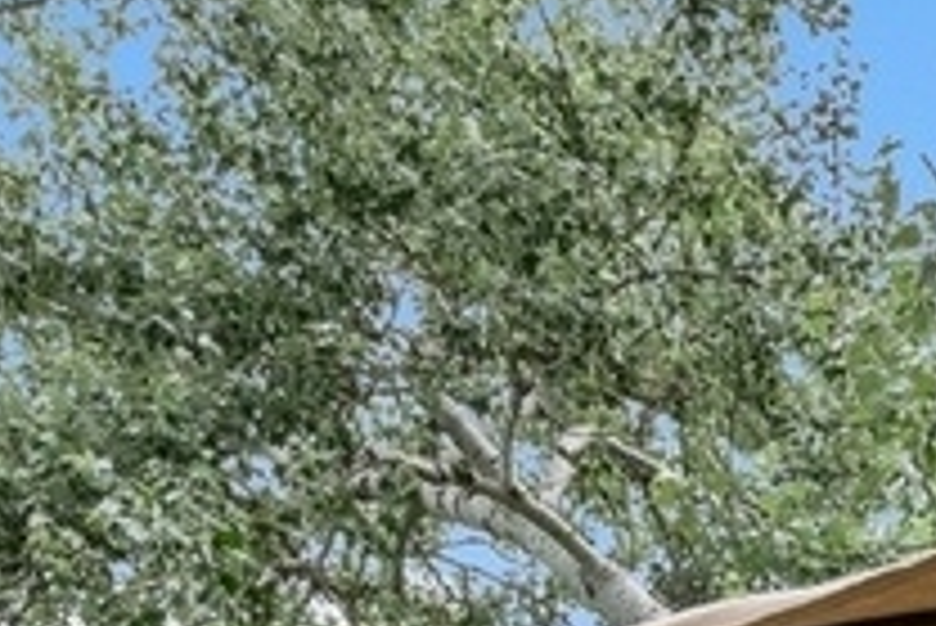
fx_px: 2836
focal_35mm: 109
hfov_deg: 15.4
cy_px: 2036
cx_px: 1818
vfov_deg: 9.2
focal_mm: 14
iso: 200
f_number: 9.5
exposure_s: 1/60
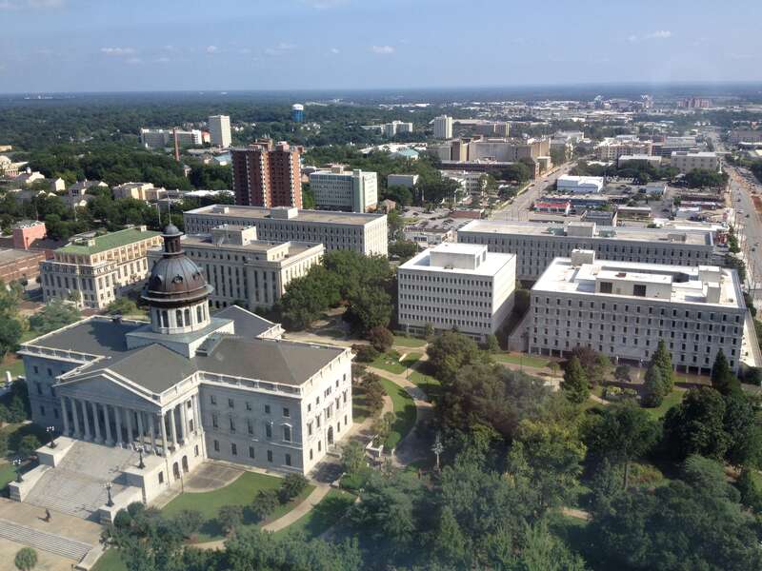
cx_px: 381
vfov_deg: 40.7
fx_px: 770
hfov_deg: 52.6
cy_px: 286
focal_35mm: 35
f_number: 2.4
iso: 64
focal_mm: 4.28
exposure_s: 1/120
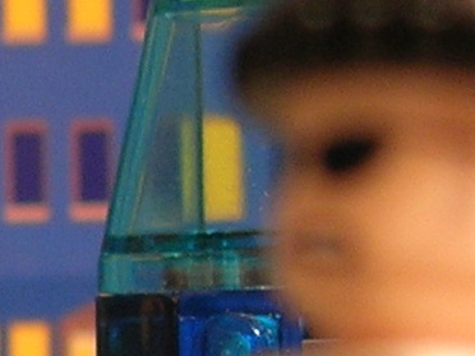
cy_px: 345
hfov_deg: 6.8
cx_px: -877
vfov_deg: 5.6
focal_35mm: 265
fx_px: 3636
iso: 70
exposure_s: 1/3.8
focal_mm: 7.8
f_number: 2.8
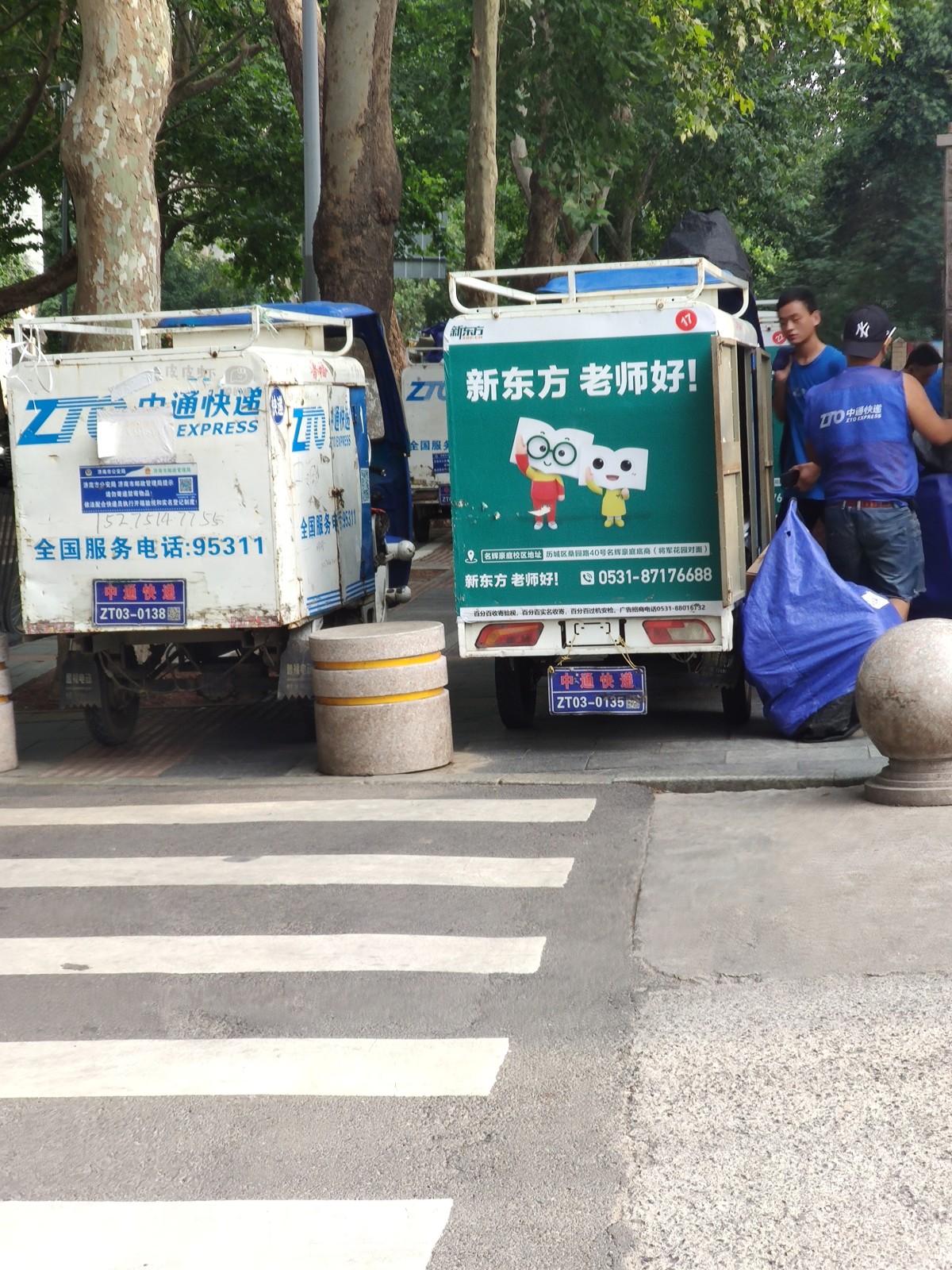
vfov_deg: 30.7
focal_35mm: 63
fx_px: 2310
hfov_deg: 23.3
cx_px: 476
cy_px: 635
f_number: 2.4
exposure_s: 1/100
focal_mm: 5.54
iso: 170
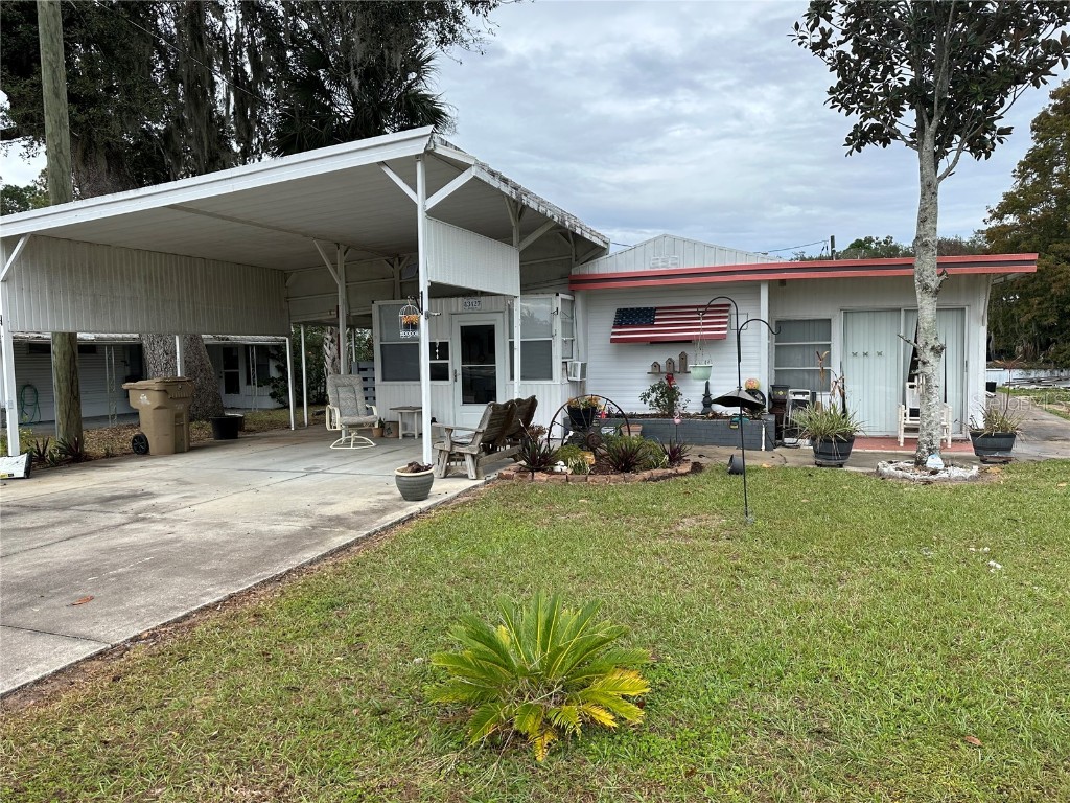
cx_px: 535
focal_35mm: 24
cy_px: 402
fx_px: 742
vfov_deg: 56.8
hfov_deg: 71.6
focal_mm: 6.86
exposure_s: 1/1517
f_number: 1.78
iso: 80
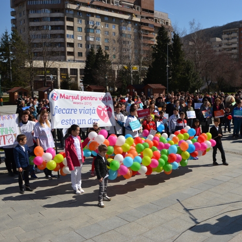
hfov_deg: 46.6
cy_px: 119
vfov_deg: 47.2
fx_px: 277
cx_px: 158
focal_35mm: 35
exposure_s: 1/200
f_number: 13
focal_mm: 18
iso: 100
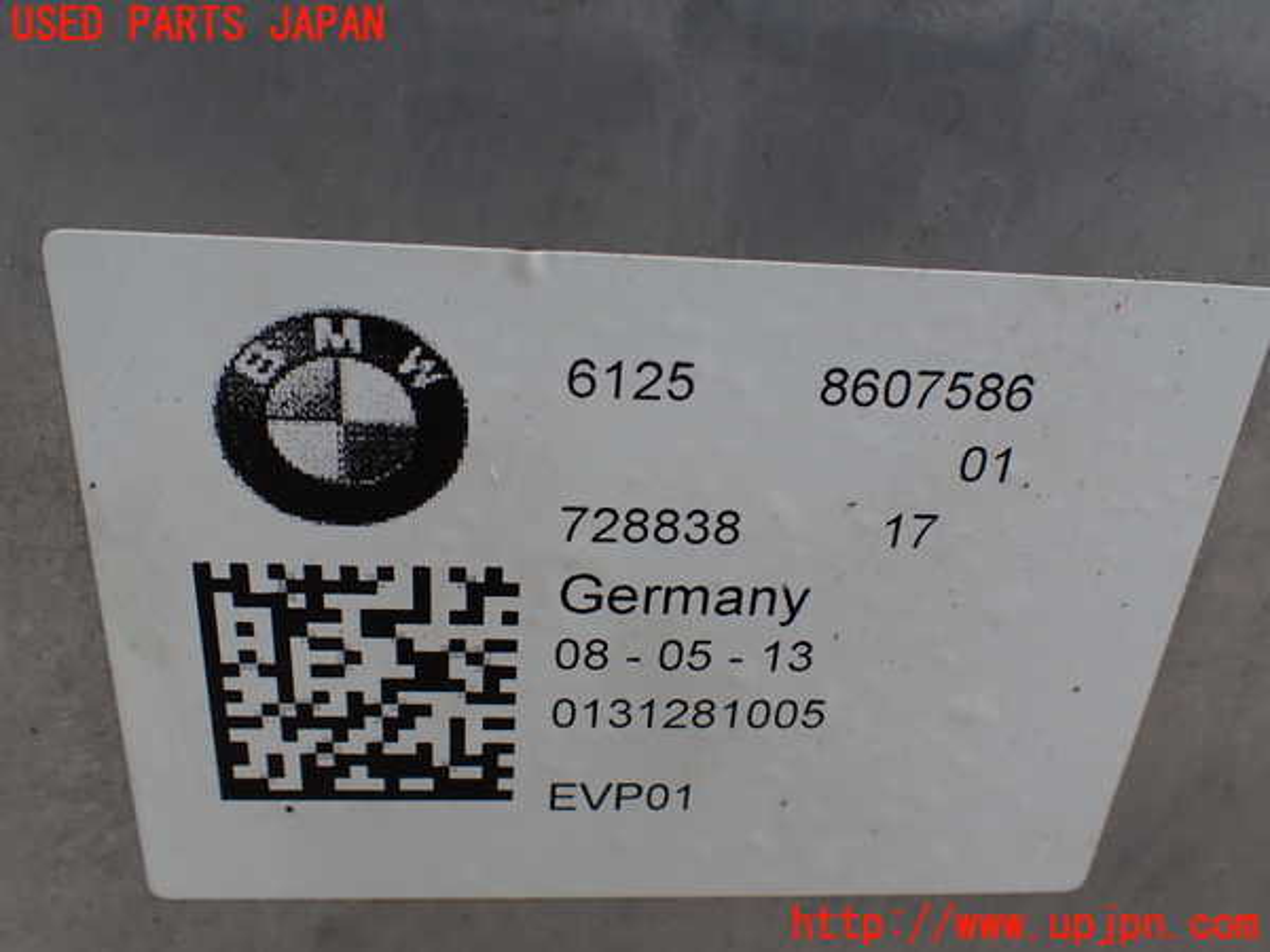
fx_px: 1101
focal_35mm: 30
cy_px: 476
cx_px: 635
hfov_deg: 60.0
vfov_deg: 46.8
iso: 100
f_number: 3.2
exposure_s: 1/400
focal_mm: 5.4
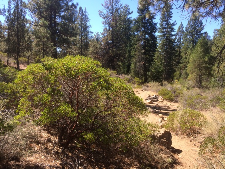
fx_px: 195
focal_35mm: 30
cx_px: 112
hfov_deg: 60.0
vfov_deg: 46.8
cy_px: 84
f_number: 2.2
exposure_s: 1/641
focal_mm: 4.12
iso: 32
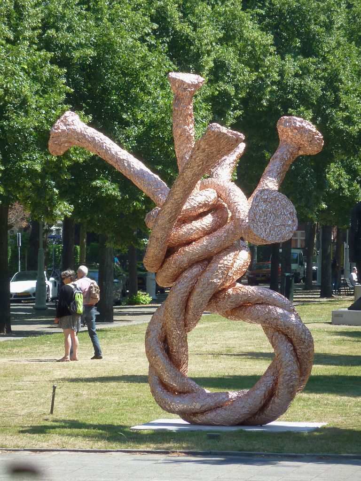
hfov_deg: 5.0
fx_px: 4171
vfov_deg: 6.6
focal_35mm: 300
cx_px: 180
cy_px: 240
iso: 80
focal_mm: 49.2
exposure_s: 1/125
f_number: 4.9
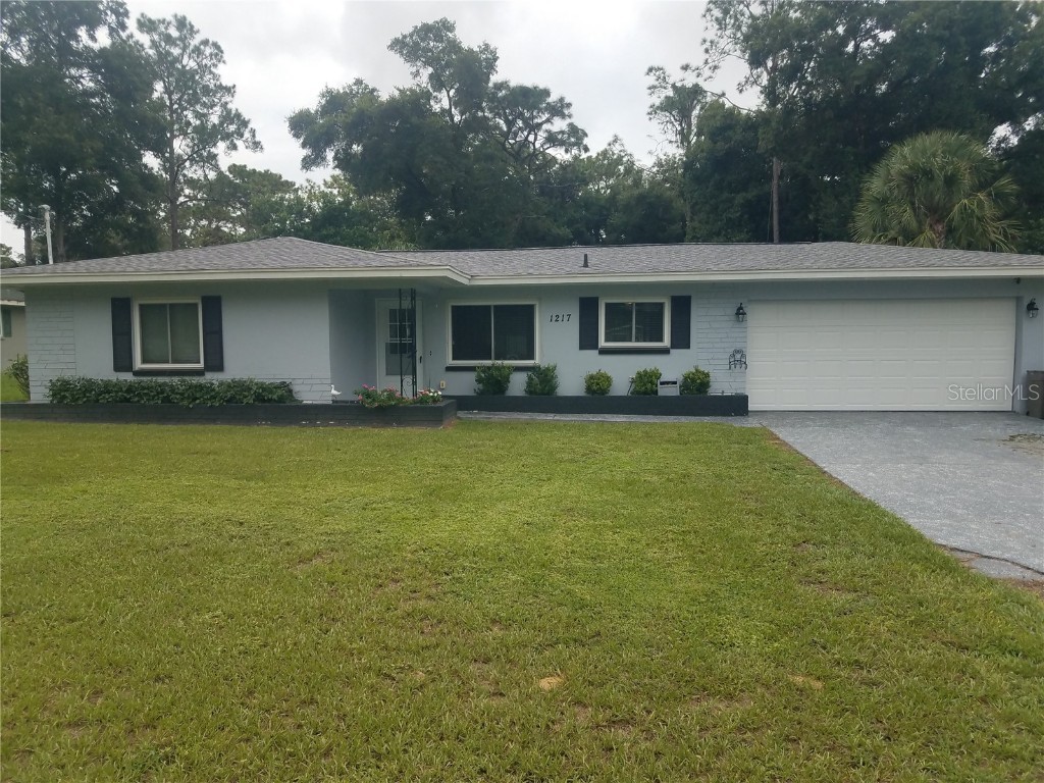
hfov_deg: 67.3
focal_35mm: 26
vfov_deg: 53.1
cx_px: 522
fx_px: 784
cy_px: 392
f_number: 1.7
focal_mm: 4.2
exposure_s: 1/1484
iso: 40
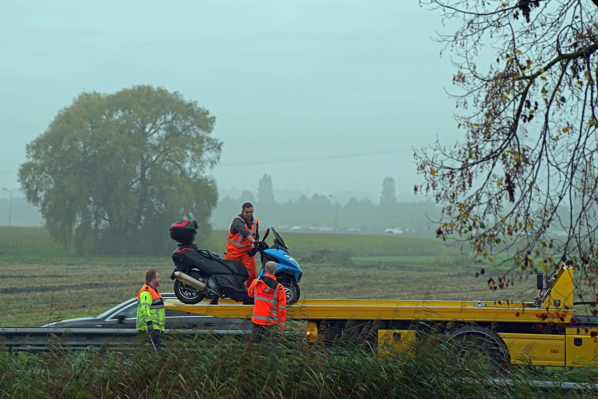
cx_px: 299
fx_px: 2491
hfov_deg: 13.7
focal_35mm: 150
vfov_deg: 9.1
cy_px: 200
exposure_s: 1/160
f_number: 4
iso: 400
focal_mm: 150
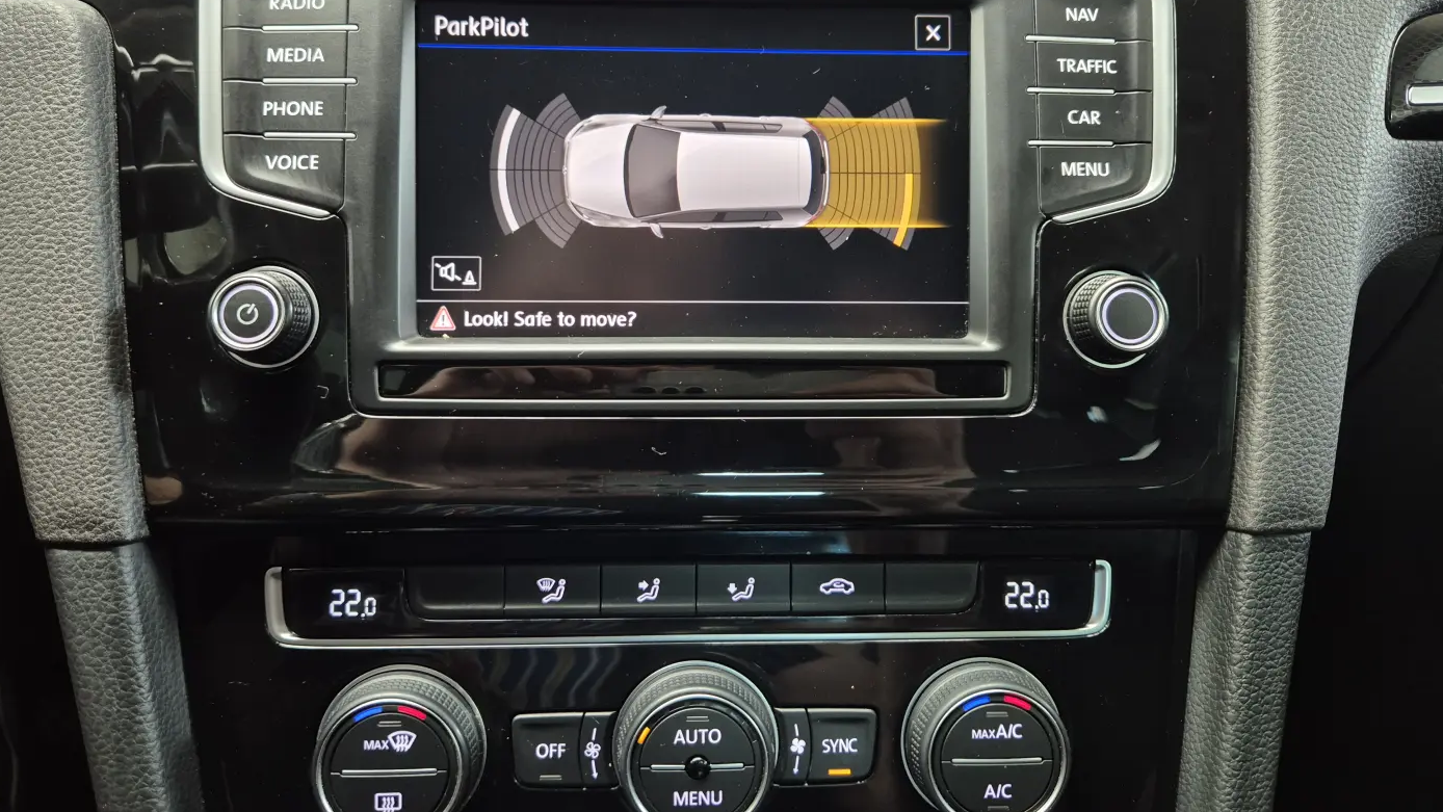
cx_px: 717
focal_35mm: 26
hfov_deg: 71.9
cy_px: 307
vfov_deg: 44.1
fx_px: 995
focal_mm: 5.4
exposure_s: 1/32
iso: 500
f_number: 1.8
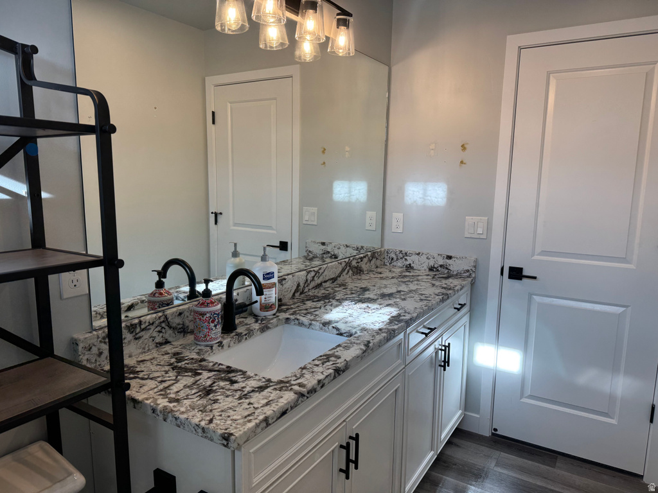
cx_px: 329
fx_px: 456
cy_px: 246
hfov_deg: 71.6
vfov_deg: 56.8
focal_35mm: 24
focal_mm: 6.76
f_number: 1.78
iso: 64
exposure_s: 1/156
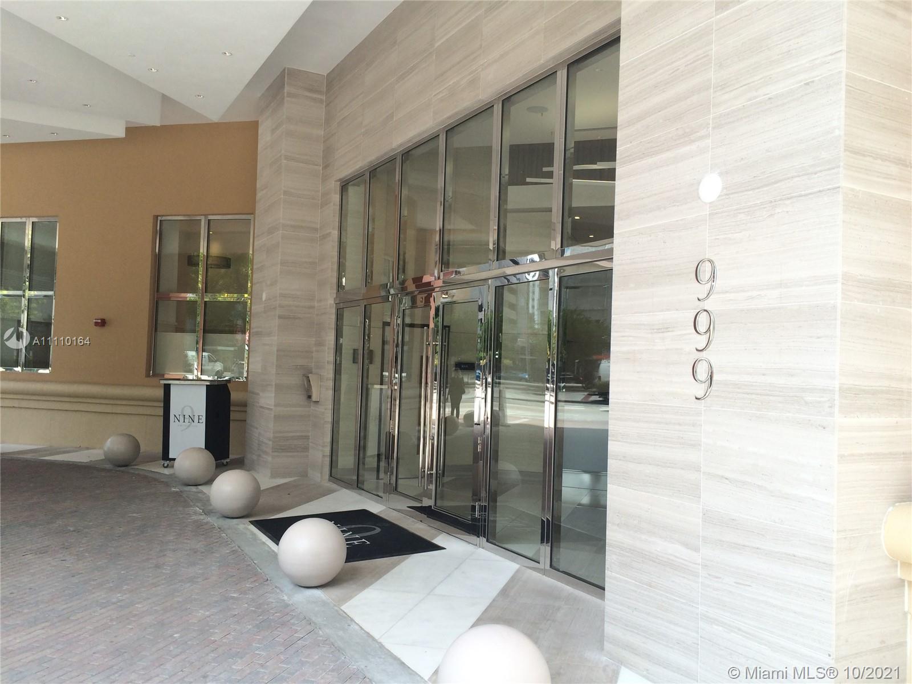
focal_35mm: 29
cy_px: 342
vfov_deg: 48.2
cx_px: 456
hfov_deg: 61.7
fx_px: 764
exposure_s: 1/456
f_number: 2.2
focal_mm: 4.15
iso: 32
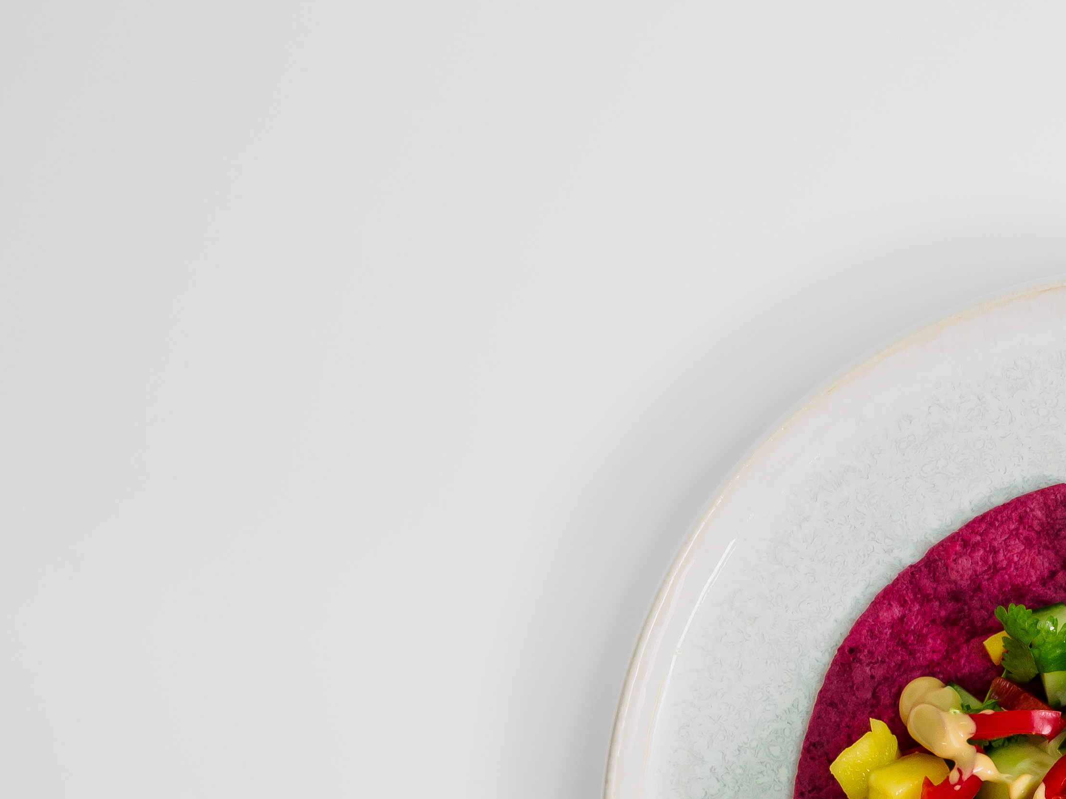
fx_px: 2741
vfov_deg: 16.2
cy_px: 830
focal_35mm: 89
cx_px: 1171
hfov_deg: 20.9
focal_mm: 19
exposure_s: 1/10
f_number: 8
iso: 200
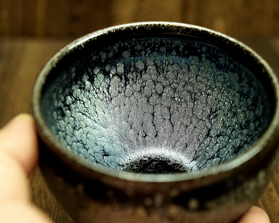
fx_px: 702
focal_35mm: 85
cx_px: 154
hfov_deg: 22.5
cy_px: 111
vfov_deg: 18.1
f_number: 4
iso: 800
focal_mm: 50
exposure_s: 1/80
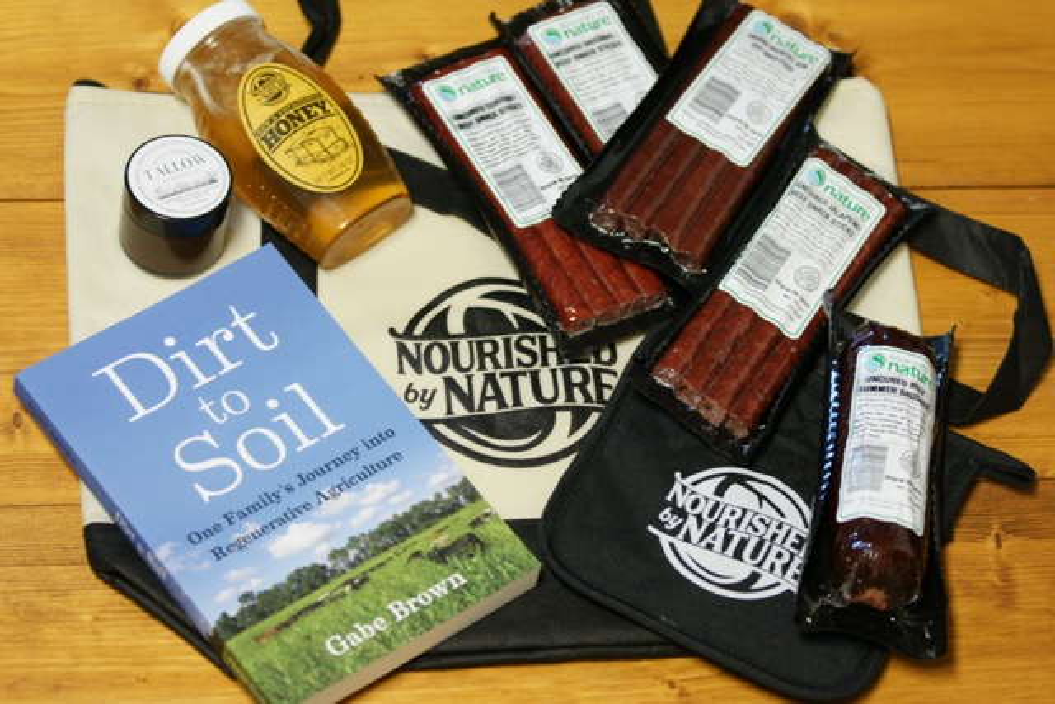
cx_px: 528
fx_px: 3297
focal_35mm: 112
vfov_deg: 12.2
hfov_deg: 18.2
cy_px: 352
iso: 800
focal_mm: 75
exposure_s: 1/60
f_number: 2.8
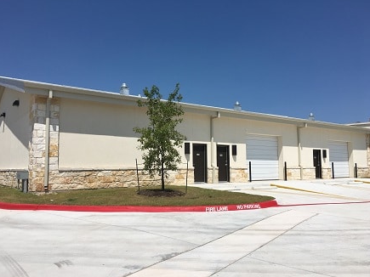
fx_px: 321
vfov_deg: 46.8
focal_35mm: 30
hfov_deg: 60.0
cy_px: 141
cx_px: 188
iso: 25
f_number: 2.2
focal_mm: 4.15
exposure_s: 1/3663
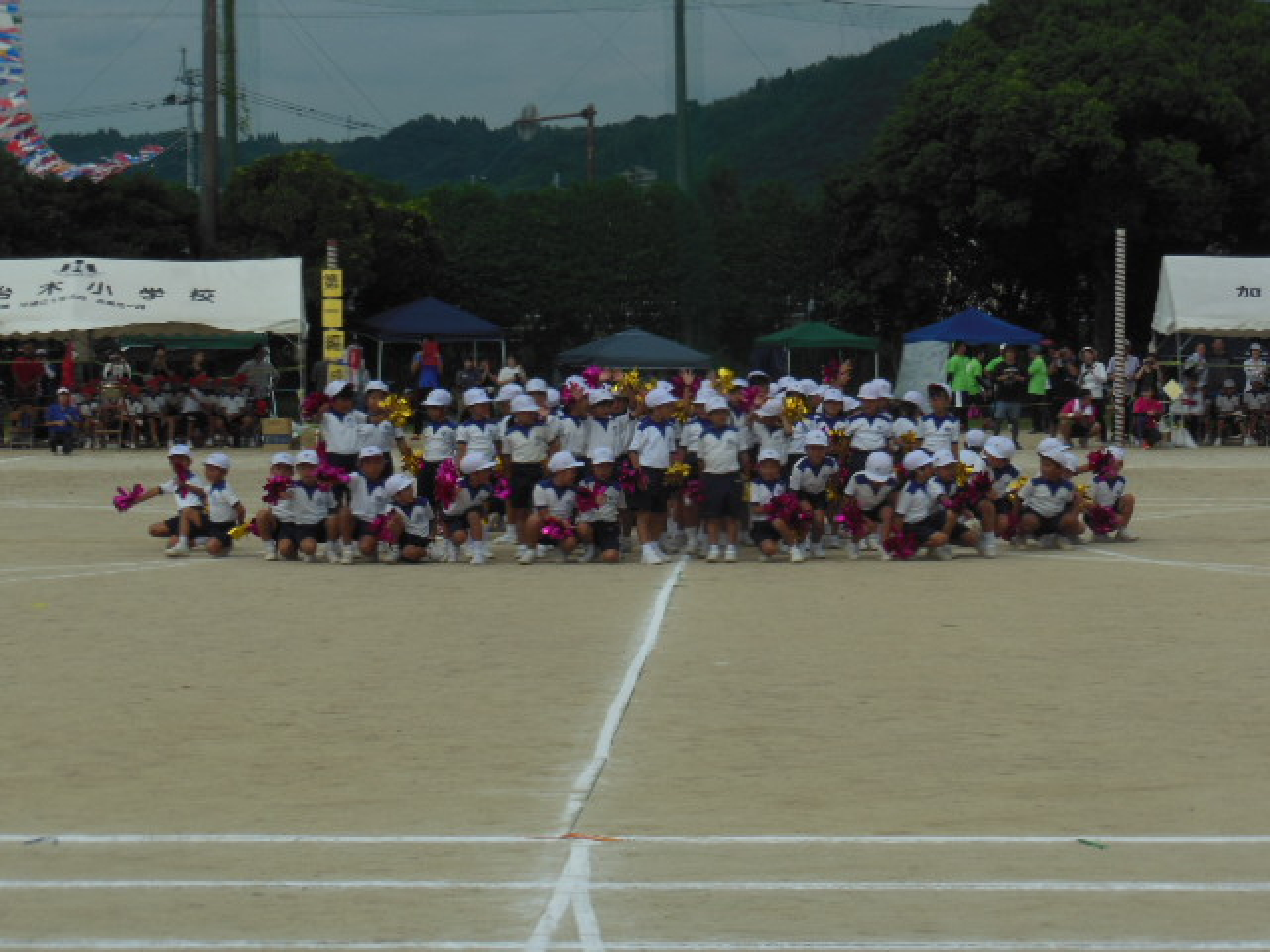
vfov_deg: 13.8
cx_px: 635
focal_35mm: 107
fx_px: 3926
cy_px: 476
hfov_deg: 18.4
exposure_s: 1/1250
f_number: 5.7
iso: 125
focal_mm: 19.1
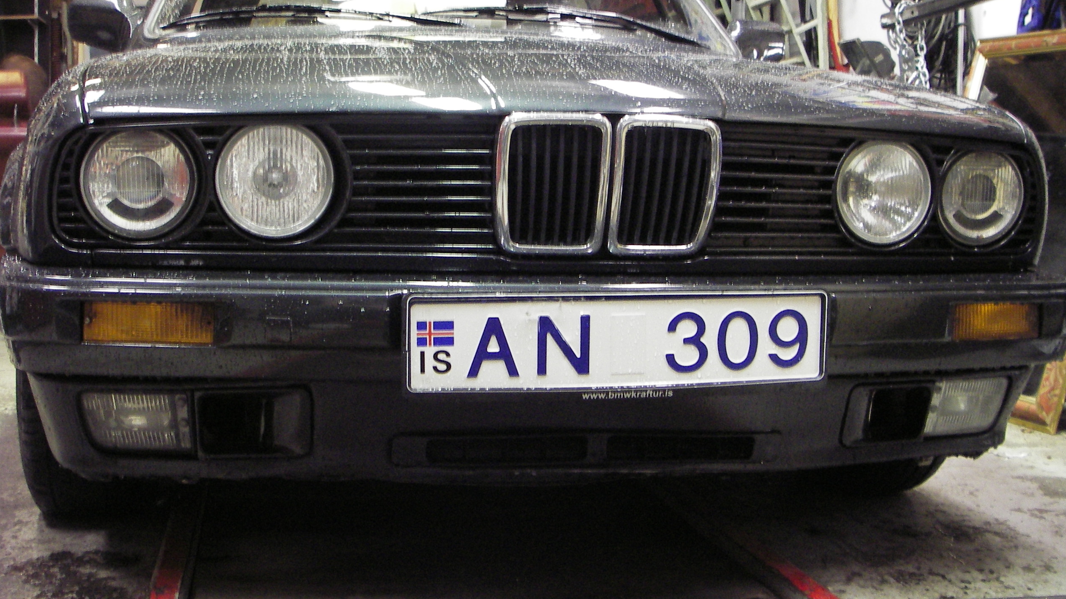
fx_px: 1187
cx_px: 538
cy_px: 268
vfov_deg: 28.3
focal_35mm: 42
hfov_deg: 48.4
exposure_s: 1/4
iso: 160
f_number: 3.3
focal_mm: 6.3
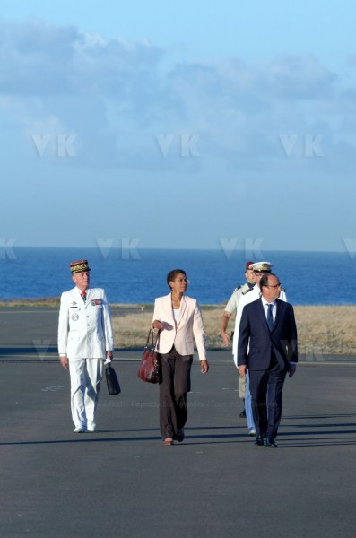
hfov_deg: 4.6
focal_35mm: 300
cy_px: 269
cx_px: 178
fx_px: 4473
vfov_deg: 6.9
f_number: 8
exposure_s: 1/500
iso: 250
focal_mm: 200
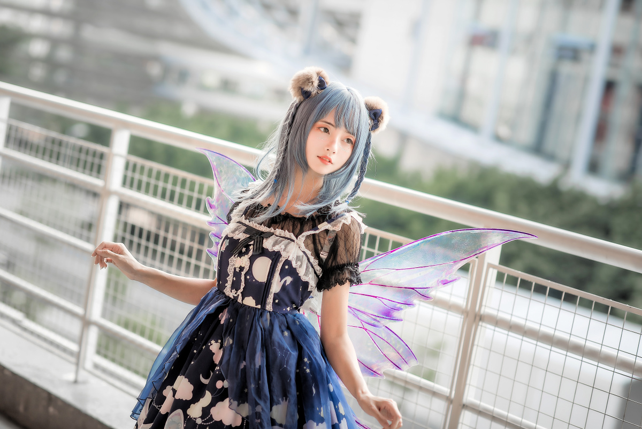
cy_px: 214
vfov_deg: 16.1
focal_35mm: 85
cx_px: 321
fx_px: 1516
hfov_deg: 23.9
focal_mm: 85
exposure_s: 1/250
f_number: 2.2
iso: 100
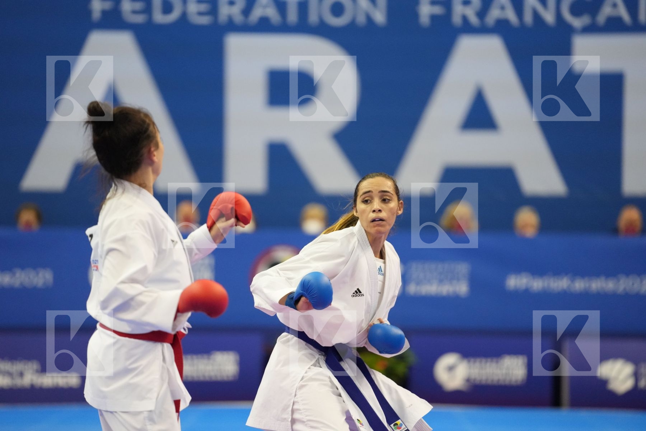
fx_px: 3589
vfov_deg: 6.9
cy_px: 216
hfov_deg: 10.3
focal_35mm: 200
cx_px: 323
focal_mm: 200
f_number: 2.8
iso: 4000
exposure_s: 1/1000
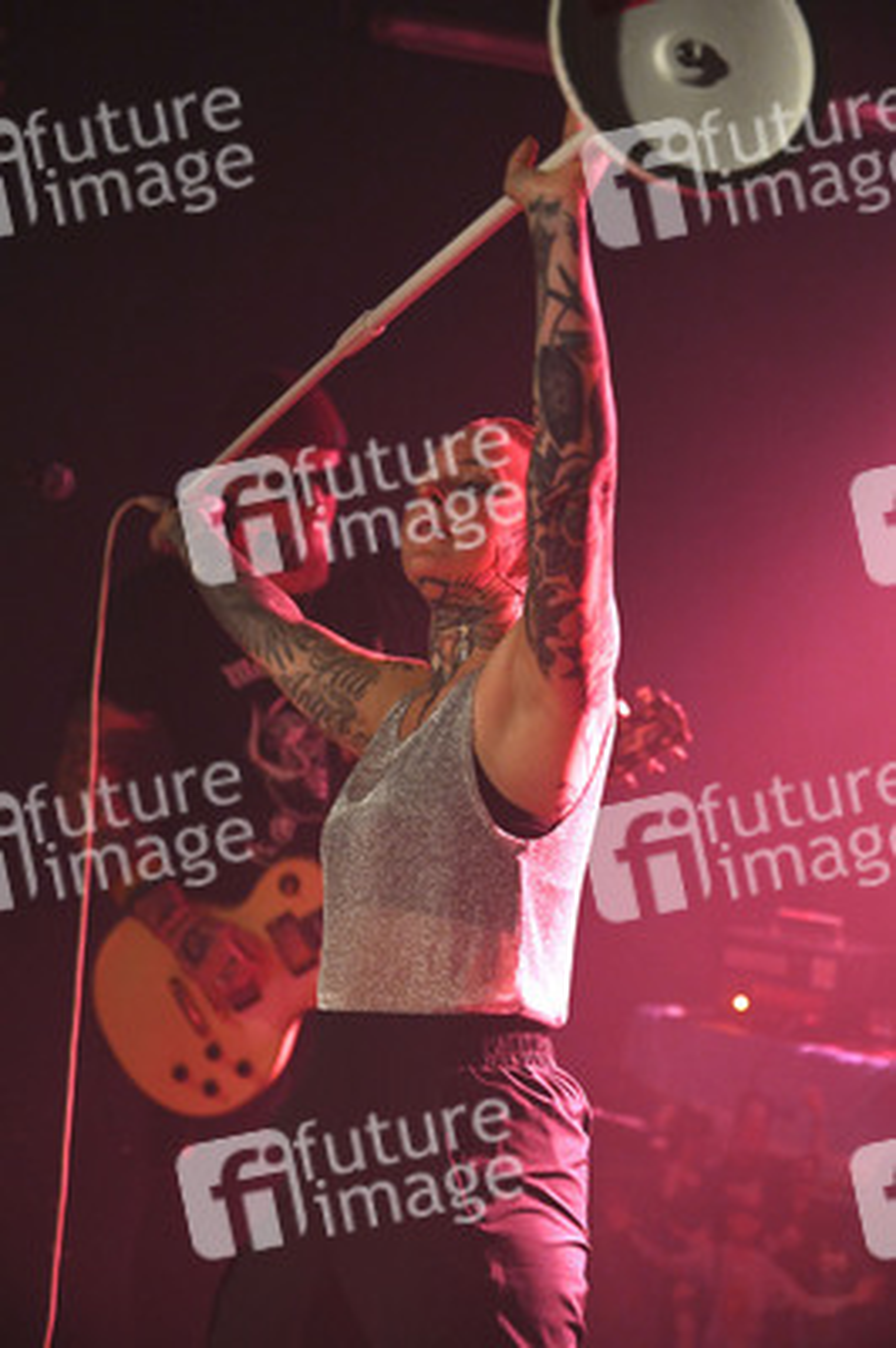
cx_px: 448
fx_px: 2805
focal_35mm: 75
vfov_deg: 27.0
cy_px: 674
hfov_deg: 18.2
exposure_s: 1/400
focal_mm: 75
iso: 6400
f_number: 2.8
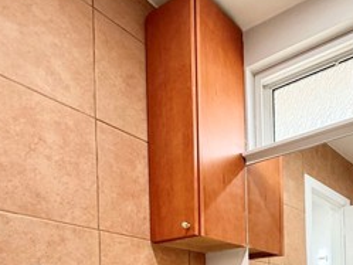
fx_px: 367
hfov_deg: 46.0
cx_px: 323
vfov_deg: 32.4
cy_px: 322
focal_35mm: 36
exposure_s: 1/60
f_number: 2.2
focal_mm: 2.22
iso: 200
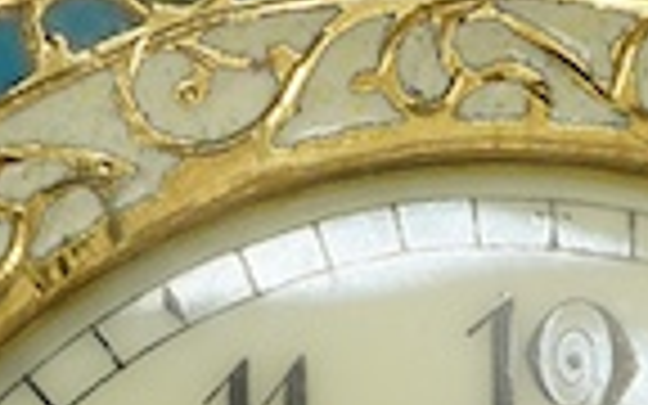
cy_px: 1058
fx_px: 5068
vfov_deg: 4.4
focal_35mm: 287
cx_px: 567
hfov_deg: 7.3
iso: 1250
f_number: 7.1
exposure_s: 1/125
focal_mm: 30
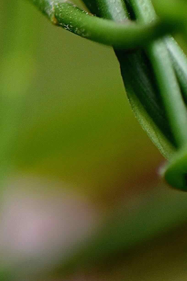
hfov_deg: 3.4
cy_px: 250
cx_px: 252
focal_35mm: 409
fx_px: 3187
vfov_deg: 5.0
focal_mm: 105
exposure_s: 1/250
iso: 500
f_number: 4
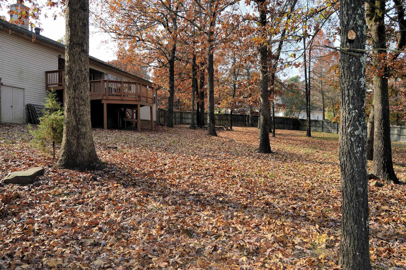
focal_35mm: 27
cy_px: 135
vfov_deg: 47.8
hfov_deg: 67.4
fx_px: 304
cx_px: 203
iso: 100
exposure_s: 1/200
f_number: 6.3
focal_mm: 18
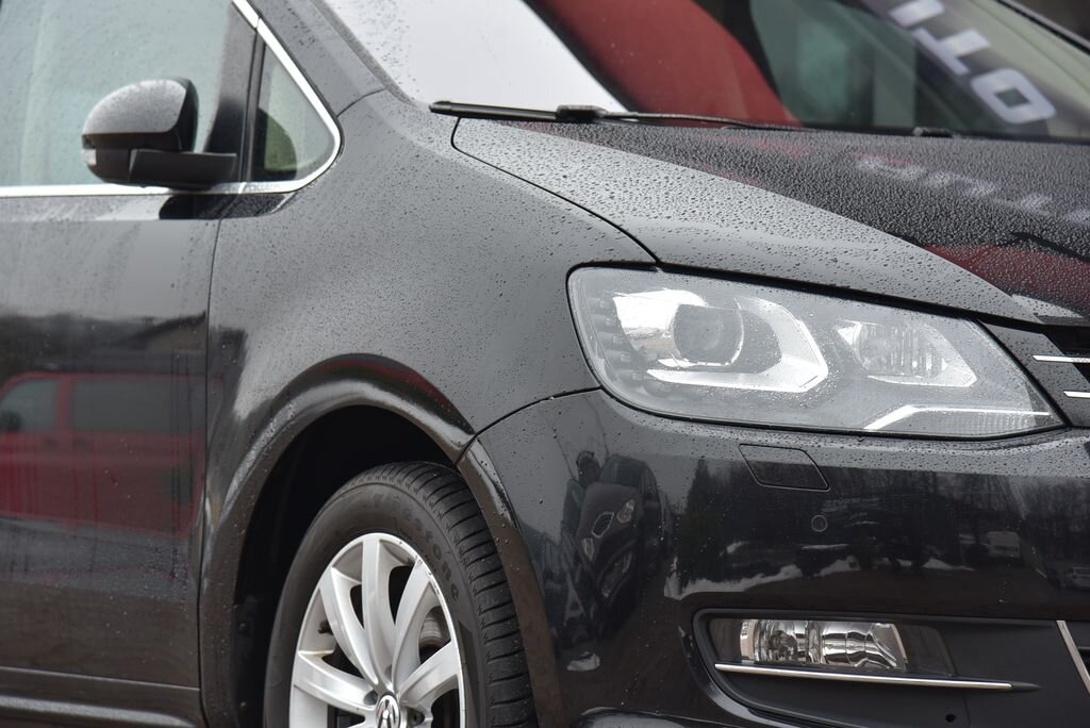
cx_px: 545
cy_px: 364
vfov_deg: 11.4
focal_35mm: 120
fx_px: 3635
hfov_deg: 17.1
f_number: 5.6
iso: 500
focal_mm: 120
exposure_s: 1/125
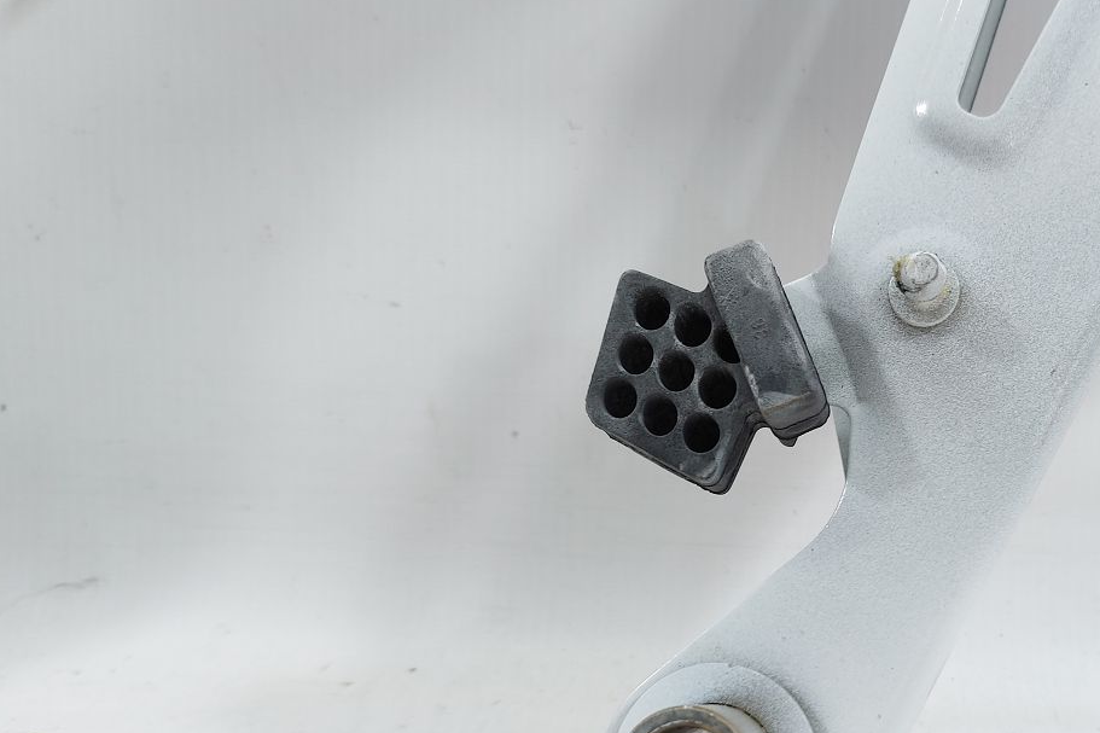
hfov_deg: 48.7
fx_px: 1161
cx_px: 827
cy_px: 504
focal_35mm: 38
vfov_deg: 34.6
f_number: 1.8
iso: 40
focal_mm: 5.23
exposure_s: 1/50
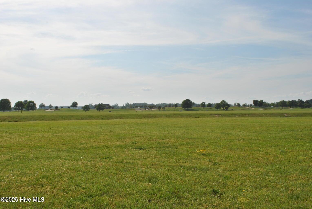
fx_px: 364
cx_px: 156
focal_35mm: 42
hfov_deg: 46.4
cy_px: 104
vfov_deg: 32.0
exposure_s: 1/200
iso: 100
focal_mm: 28
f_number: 14
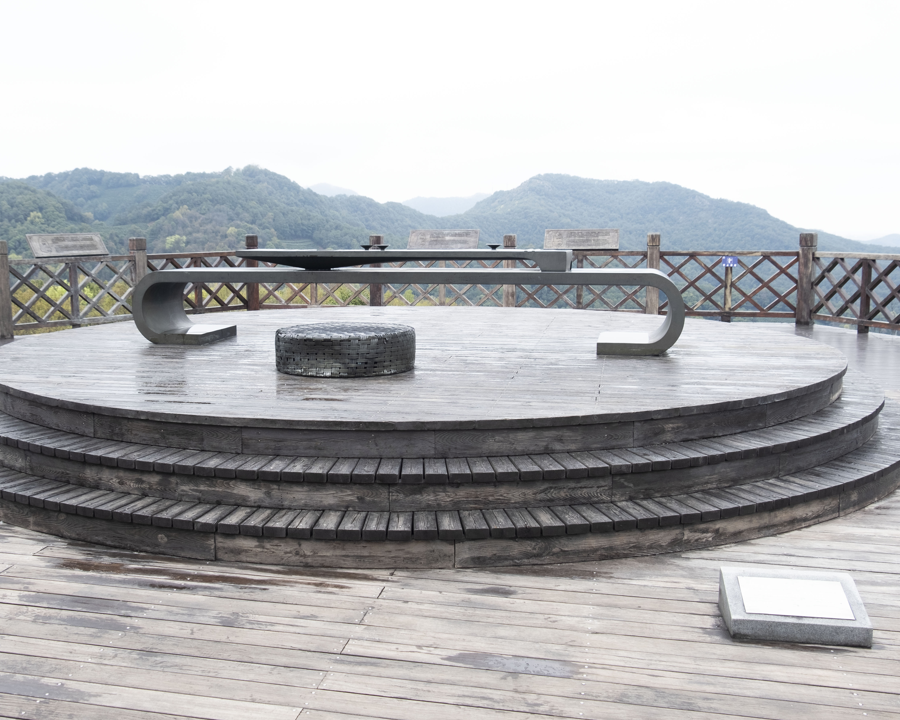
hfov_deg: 52.6
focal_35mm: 34
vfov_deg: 43.4
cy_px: 359
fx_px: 906
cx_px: 378
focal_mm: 20.1
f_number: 5.6
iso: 320
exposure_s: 1/60
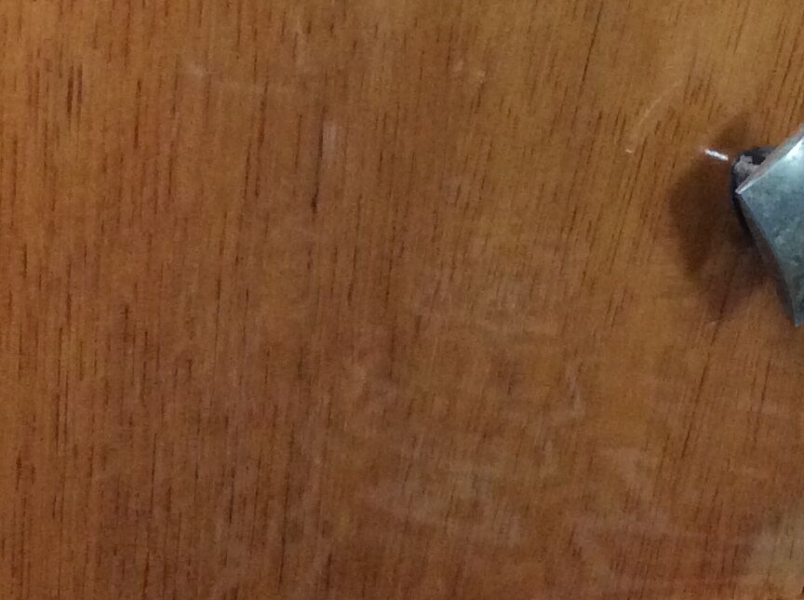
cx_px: 268
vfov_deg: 15.4
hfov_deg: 20.4
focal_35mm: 96
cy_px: 263
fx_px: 2226
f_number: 2.4
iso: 250
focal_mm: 3.3
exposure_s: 1/25
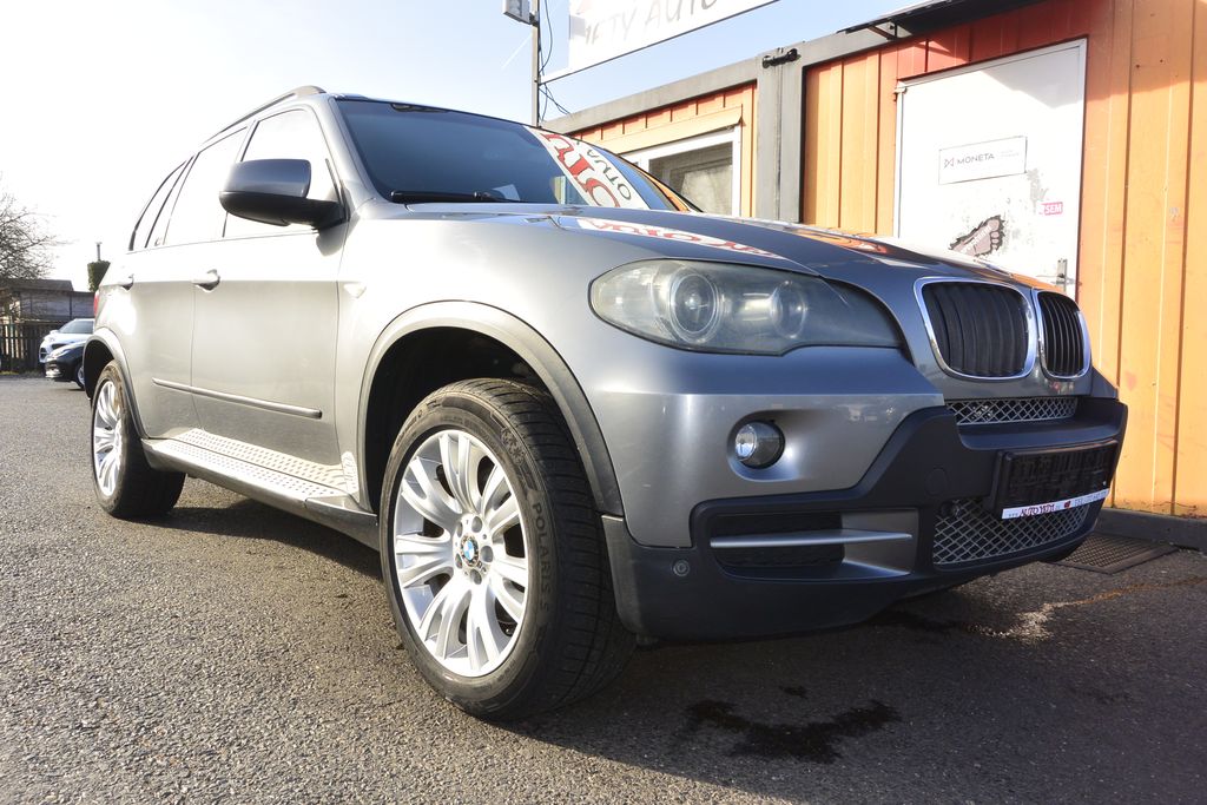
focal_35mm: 27
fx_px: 905
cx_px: 604
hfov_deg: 67.4
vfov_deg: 47.9
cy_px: 402
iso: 160
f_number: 6.3
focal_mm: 10
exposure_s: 1/250
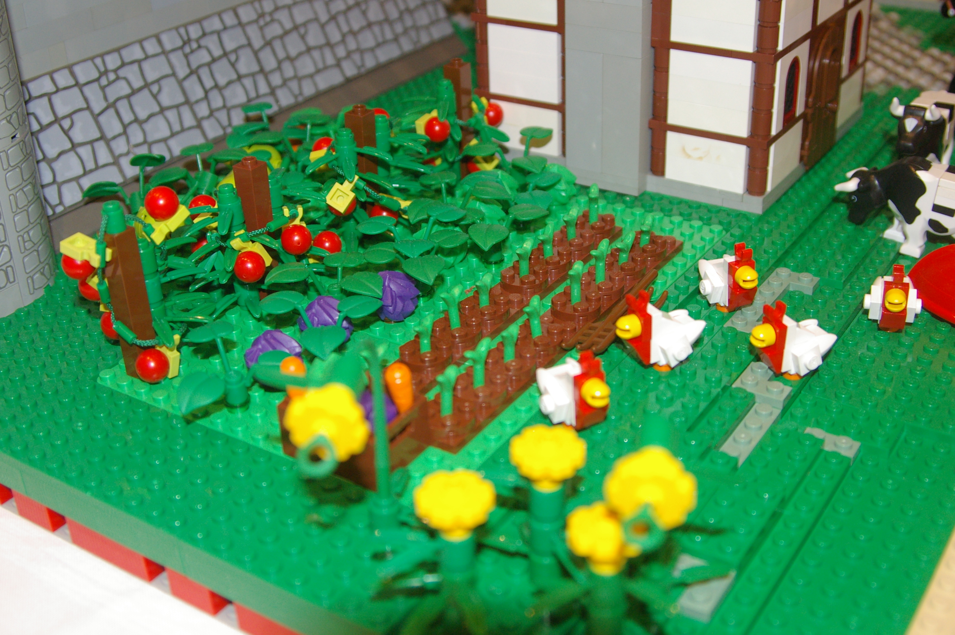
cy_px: 318
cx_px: 478
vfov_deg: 28.0
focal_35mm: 48
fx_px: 1272
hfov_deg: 41.1
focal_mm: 32
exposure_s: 1/45
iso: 800
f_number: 5.6
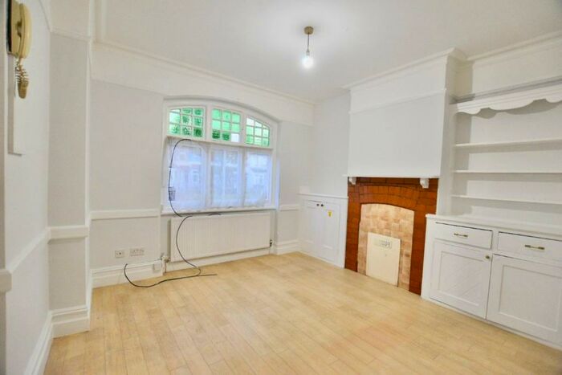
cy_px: 188
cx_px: 281
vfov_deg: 77.4
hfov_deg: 100.4
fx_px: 234
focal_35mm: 15
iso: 2000
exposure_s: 1/125
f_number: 3.5
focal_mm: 10
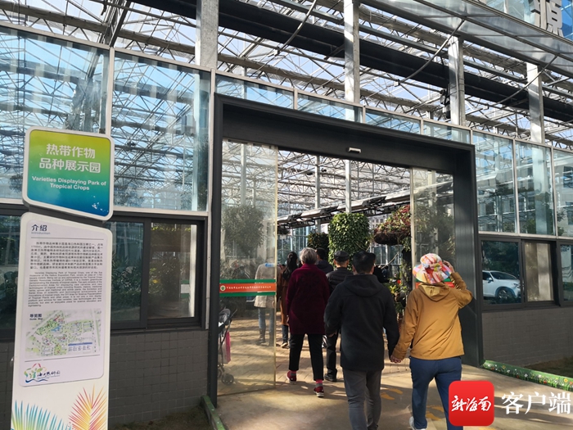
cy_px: 215
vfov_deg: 51.4
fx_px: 447
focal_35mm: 27
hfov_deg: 65.3
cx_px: 286
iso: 50
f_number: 1.6
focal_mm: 3.95
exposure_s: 1/1089
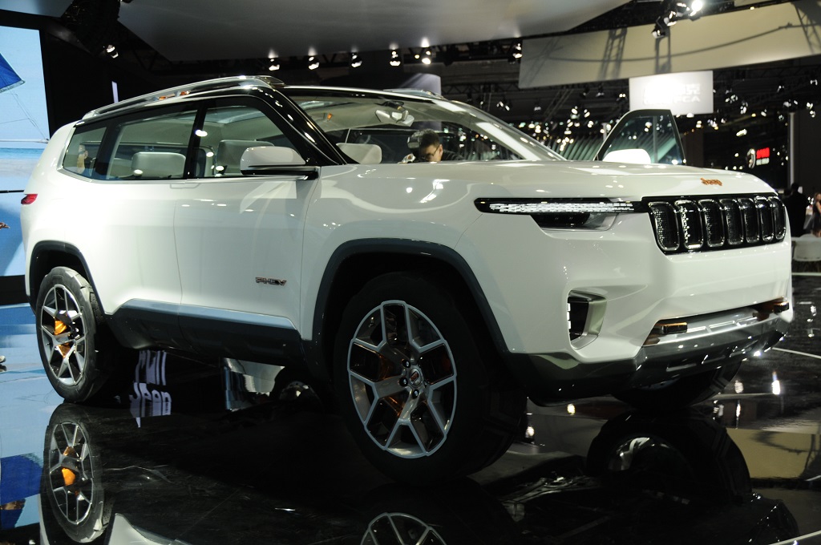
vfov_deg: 32.9
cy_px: 272
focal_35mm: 40
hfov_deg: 48.0
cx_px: 410
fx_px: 922
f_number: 4
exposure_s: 1/60
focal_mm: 27
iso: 400
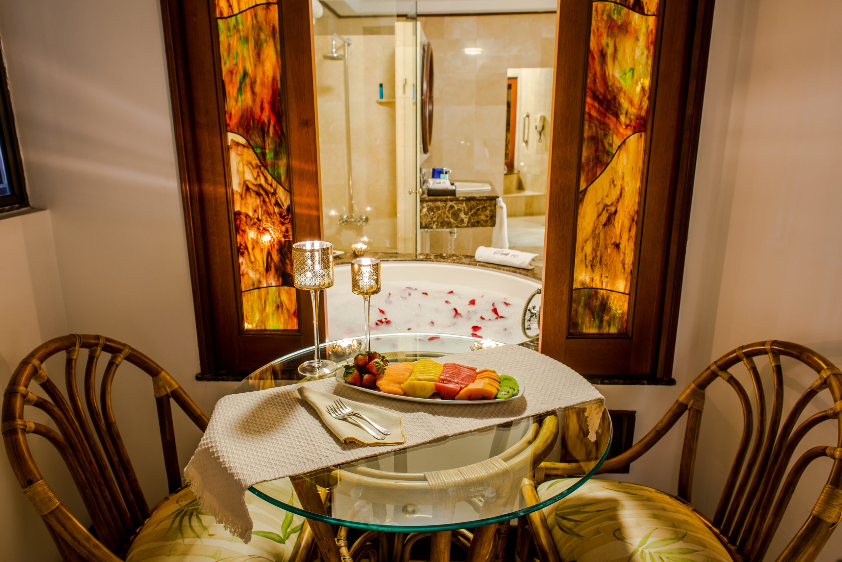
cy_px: 281
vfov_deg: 53.2
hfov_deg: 73.7
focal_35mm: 24
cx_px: 421
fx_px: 562
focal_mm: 24
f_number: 7.1
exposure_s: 8
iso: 100
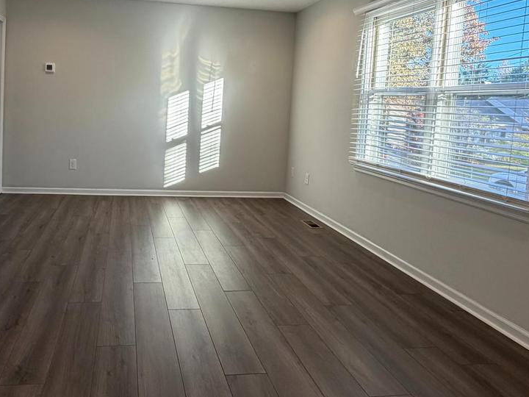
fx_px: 428
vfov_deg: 48.8
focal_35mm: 28
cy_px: 128
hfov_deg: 62.2
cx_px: 185
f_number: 2.2
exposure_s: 1/120
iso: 125
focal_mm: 2.22
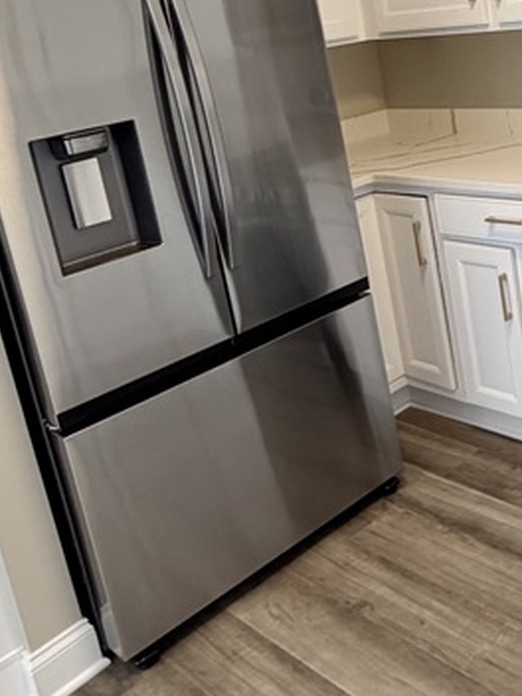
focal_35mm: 43
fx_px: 865
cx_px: 544
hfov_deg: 30.7
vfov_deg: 42.4
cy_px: 166
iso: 200
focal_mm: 2.22
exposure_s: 1/120
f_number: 2.2
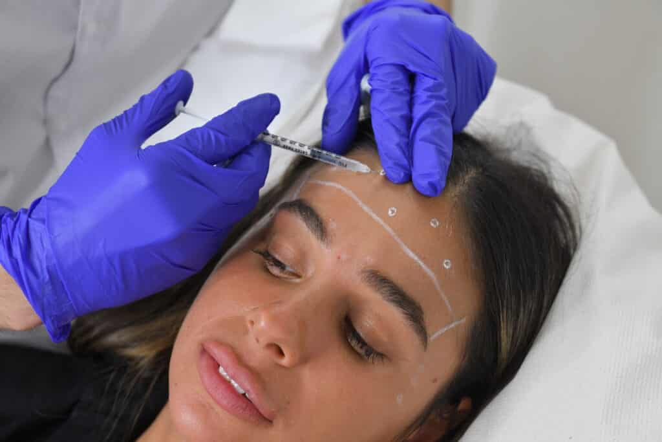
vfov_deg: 19.5
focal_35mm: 70
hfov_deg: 28.8
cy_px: 221
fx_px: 1287
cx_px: 331
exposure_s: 1/200
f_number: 5.6
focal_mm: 70
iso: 800
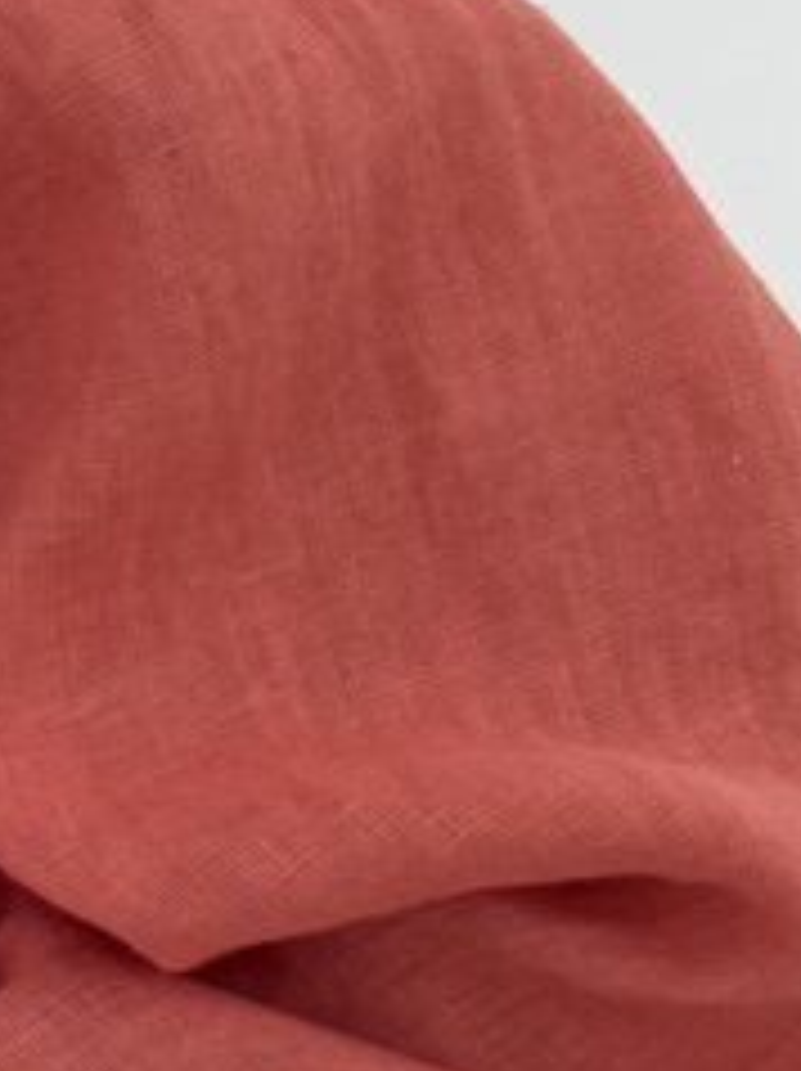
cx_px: -860
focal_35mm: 101
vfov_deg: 19.0
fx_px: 3122
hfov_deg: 12.6
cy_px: 1040
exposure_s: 1/121
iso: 80
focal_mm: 6.76
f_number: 1.78
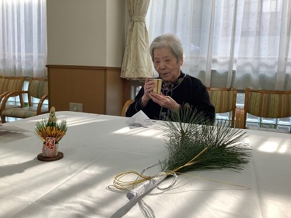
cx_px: 146
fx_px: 261
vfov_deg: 45.4
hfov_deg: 58.4
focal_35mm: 31
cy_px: 109
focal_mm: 3.3
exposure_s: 1/120
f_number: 2.4
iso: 32
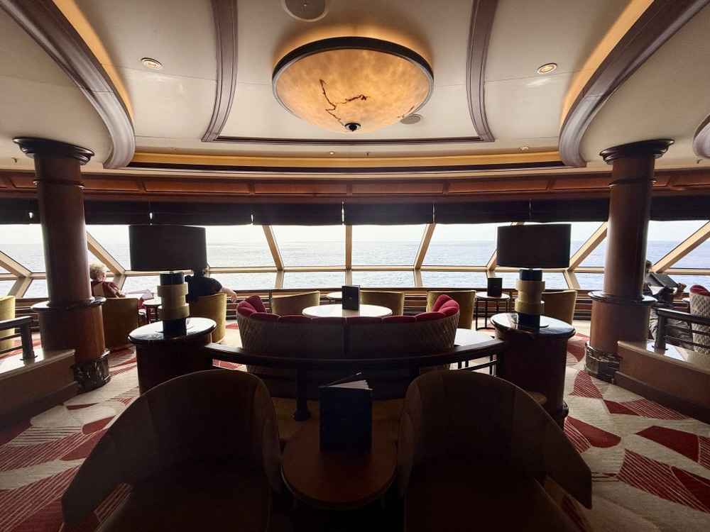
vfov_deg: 85.7
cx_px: 355
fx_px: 287
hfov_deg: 102.1
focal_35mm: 14
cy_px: 266
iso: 50
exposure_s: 1/282
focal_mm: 2.22
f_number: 2.2
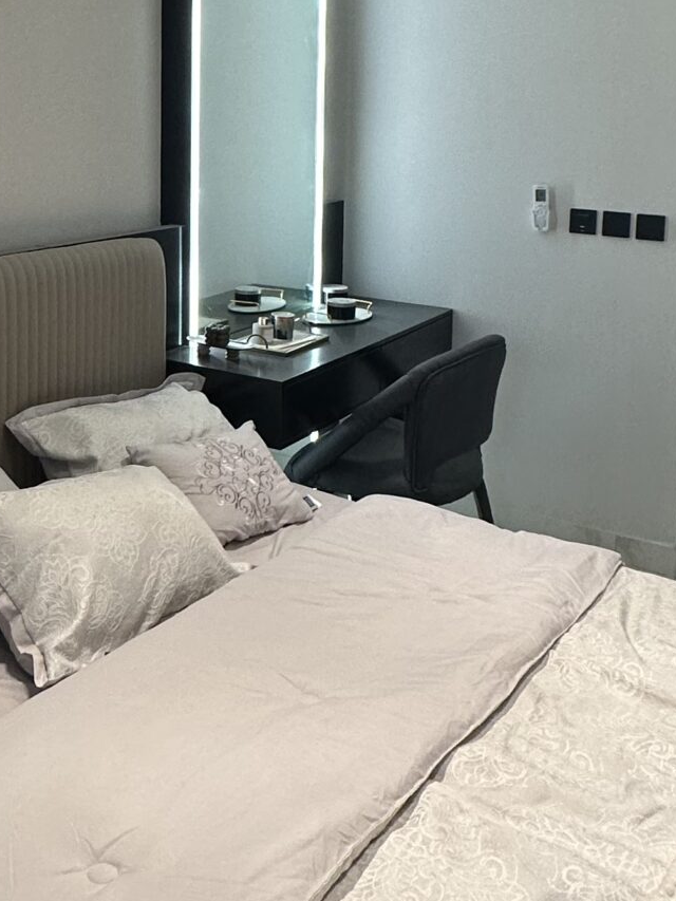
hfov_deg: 32.7
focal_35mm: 42
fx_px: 1093
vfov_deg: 42.8
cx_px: 73
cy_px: 182
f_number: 2.2
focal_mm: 2.22
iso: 160
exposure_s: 1/120
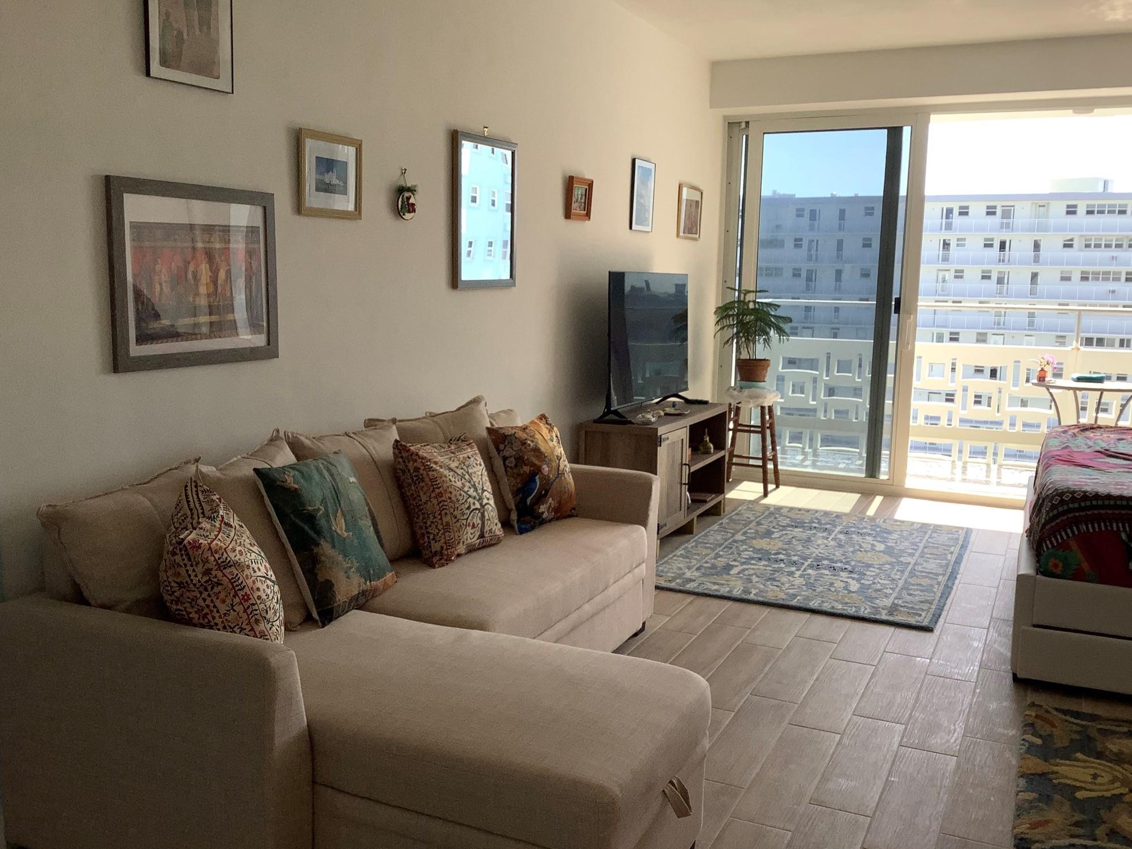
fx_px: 1046
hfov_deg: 56.8
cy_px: 419
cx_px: 577
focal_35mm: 32
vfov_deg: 44.2
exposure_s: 1/509
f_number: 2.4
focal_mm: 3.3
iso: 25
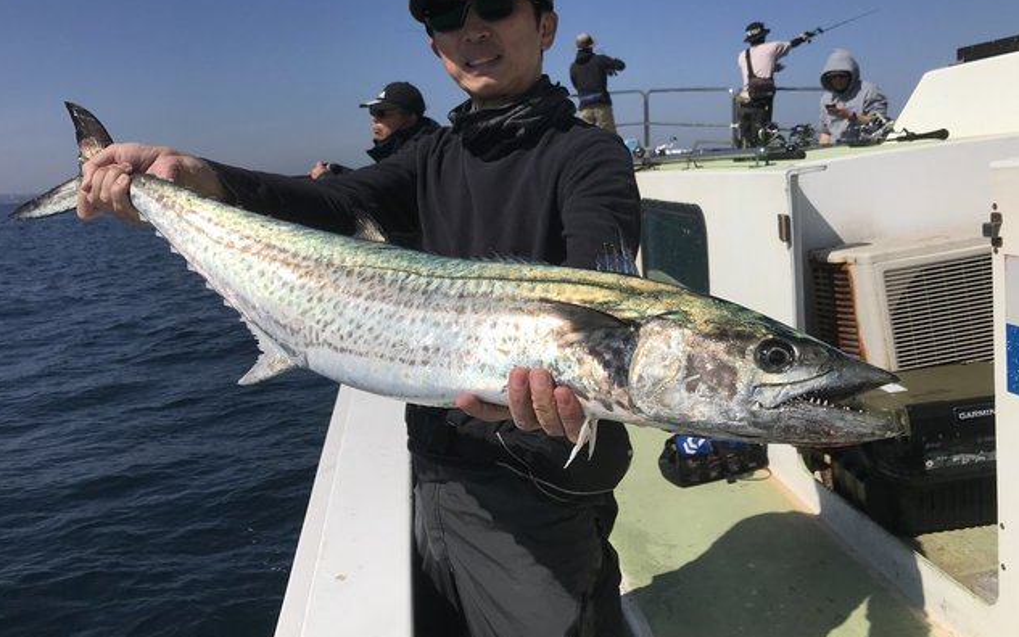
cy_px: 262
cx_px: 510
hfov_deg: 62.9
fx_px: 833
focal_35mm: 30
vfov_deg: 41.7
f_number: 1.8
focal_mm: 3.99
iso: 25
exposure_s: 1/8000
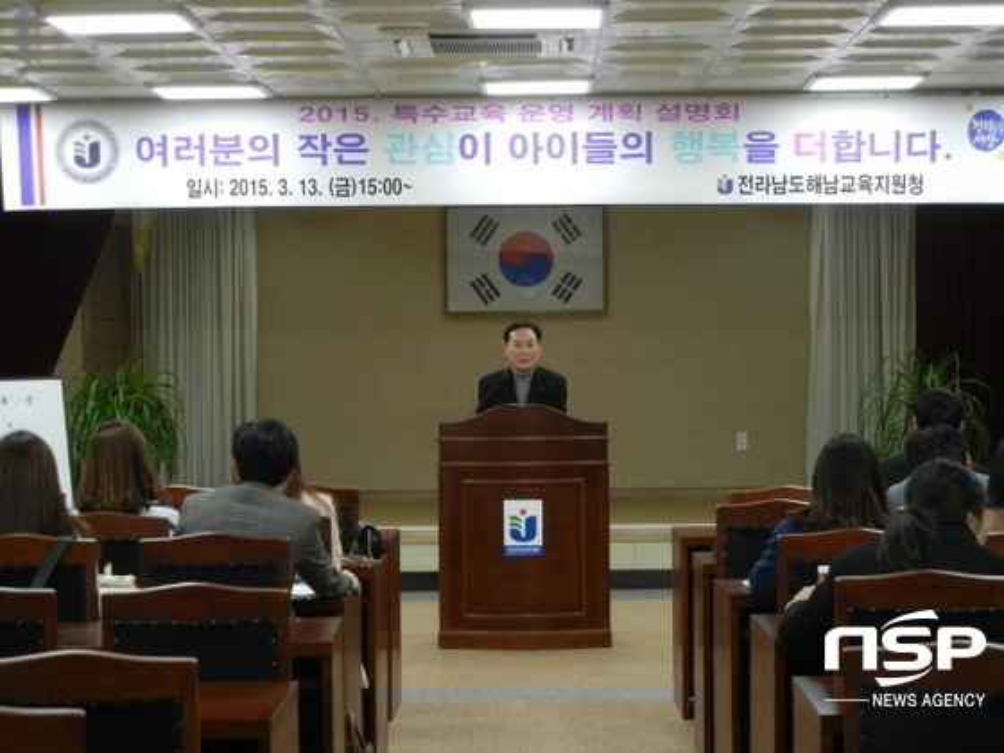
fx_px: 2581
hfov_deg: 22.0
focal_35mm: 89
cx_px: 502
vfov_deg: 16.6
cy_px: 376
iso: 344
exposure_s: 1/30
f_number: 4.4
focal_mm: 16
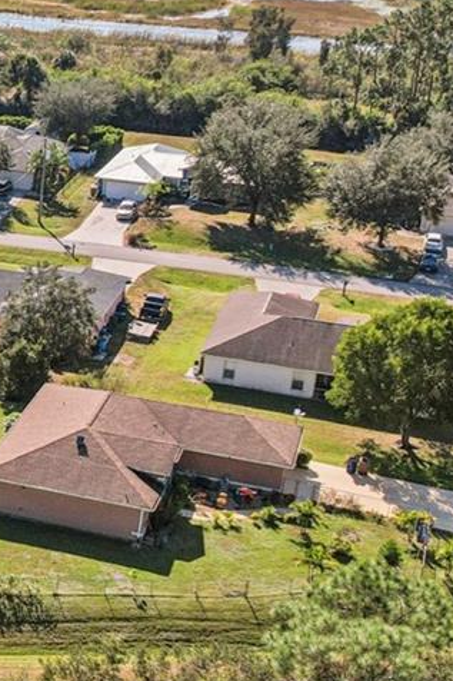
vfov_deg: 27.3
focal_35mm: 74
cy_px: 318
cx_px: -343
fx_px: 1398
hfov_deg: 15.9
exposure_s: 1/180
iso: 100
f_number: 2.8
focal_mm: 8.4
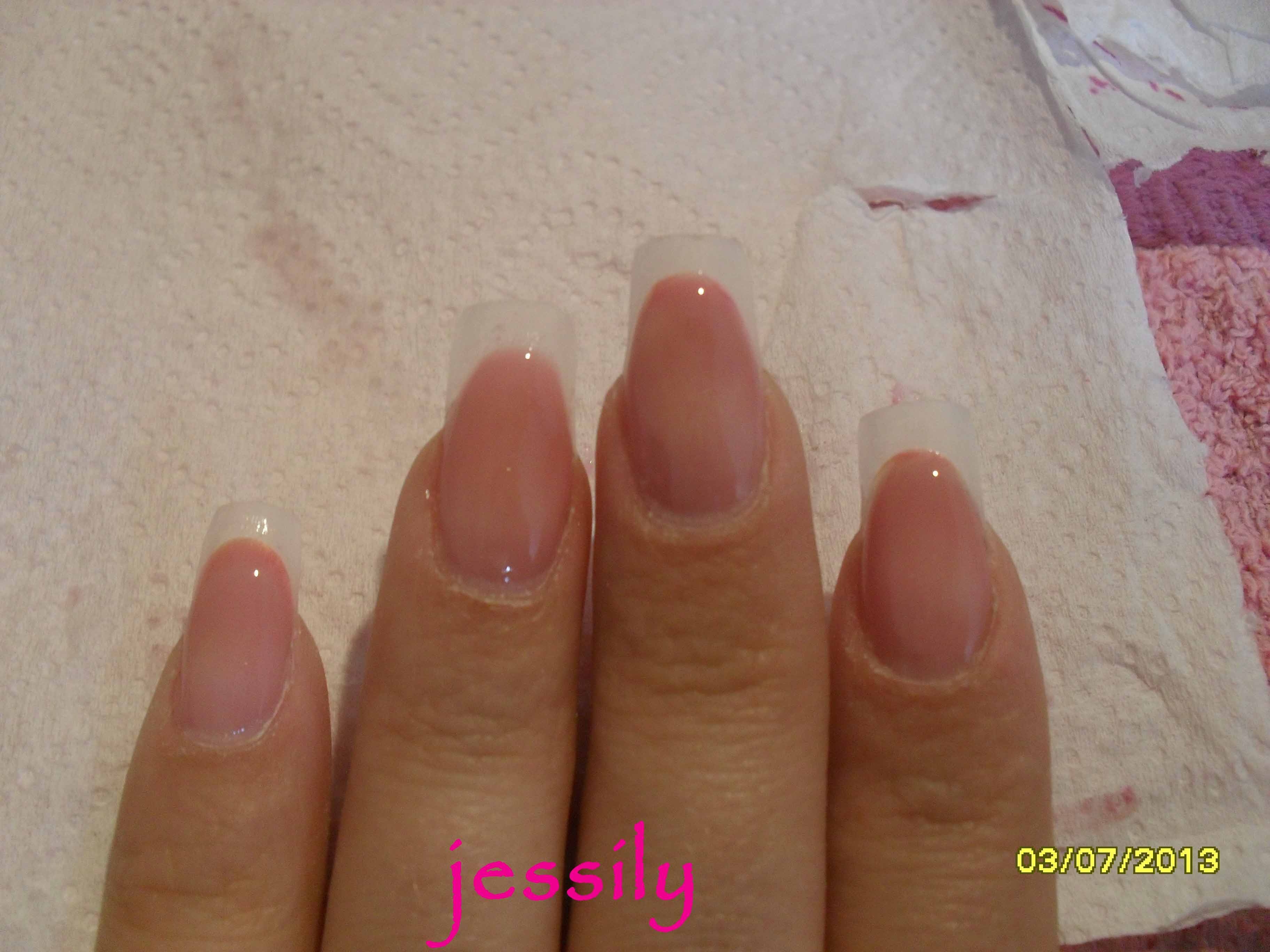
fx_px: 1284
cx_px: 635
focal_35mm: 35
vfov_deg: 40.7
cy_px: 476
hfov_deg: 52.6
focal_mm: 6.3
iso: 200
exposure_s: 1/20
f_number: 3.2
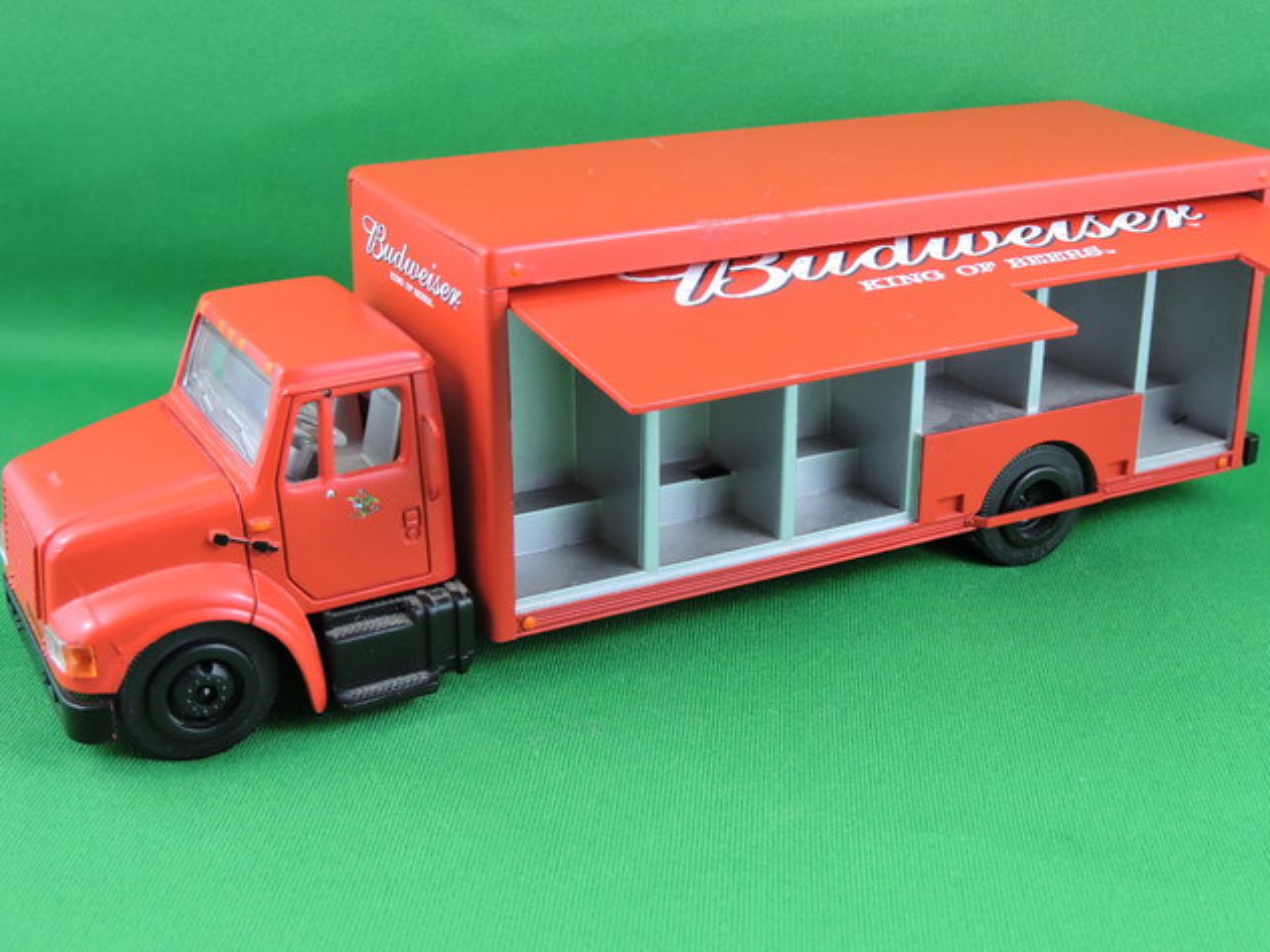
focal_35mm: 49
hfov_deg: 38.8
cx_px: 720
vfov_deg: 29.6
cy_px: 407
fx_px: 1797
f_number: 3.8
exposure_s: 1/30
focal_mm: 7.2
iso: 220
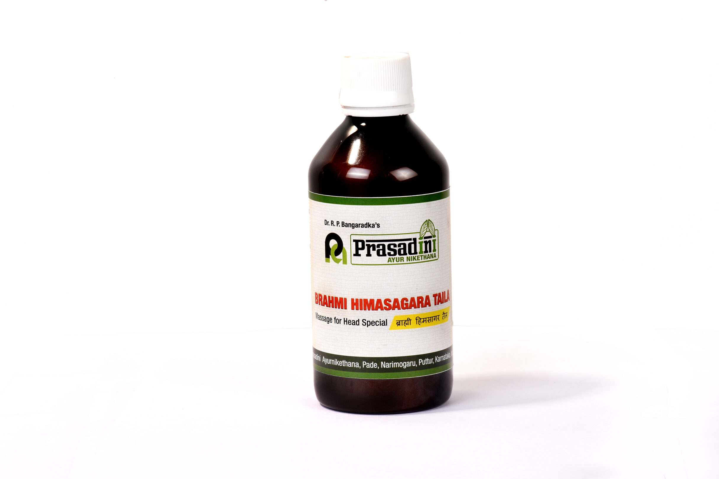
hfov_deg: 14.4
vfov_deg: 9.7
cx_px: 369
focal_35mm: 142
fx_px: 2836
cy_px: 246
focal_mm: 90
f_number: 18
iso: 160
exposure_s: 1/125
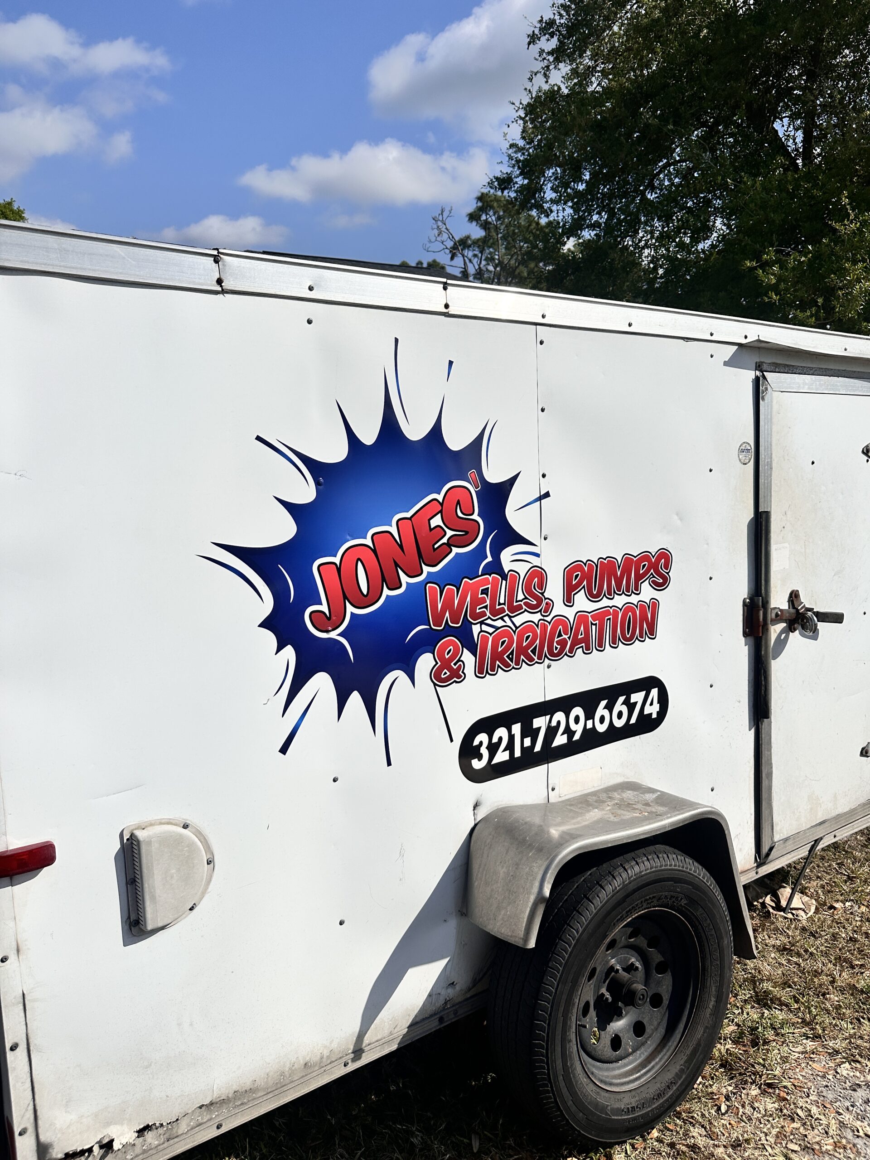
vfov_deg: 71.6
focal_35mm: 24
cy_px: 580
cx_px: 435
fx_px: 804
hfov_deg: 56.8
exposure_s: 1/15625
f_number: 1.78
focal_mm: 6.86
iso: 100
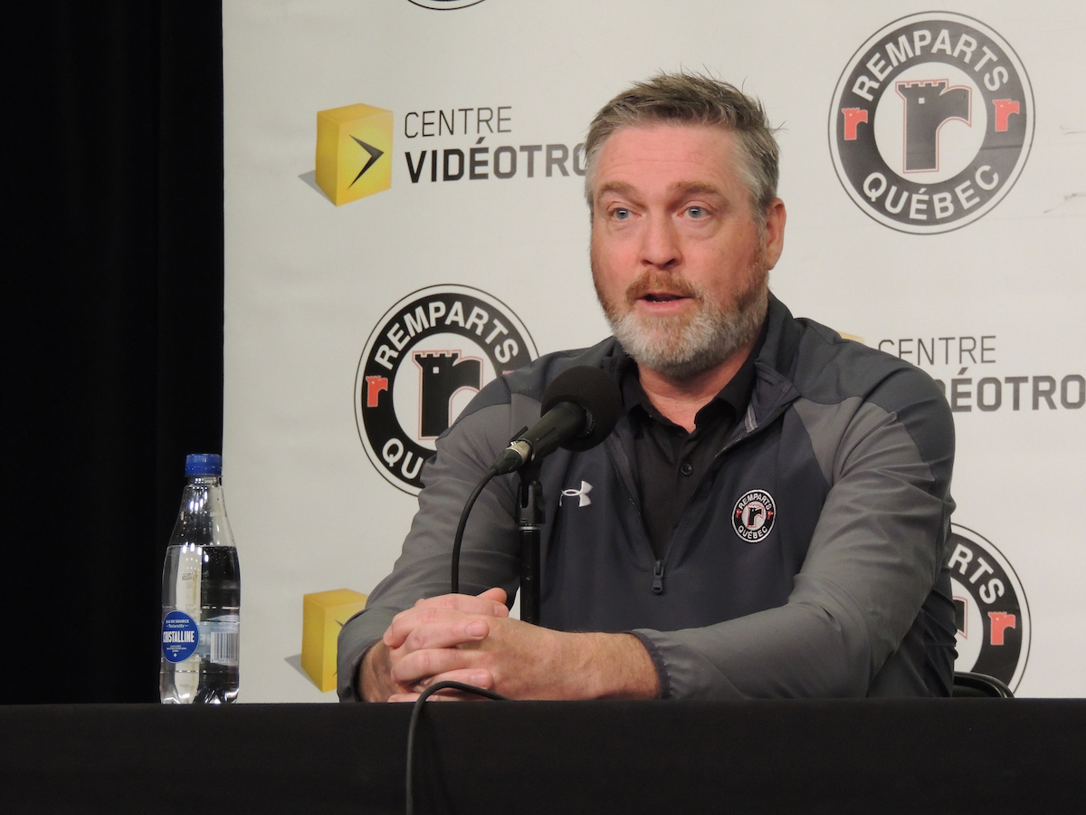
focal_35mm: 185
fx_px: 5804
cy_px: 408
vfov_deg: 8.0
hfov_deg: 10.7
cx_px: 543
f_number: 4.6
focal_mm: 33
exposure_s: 1/25
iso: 800
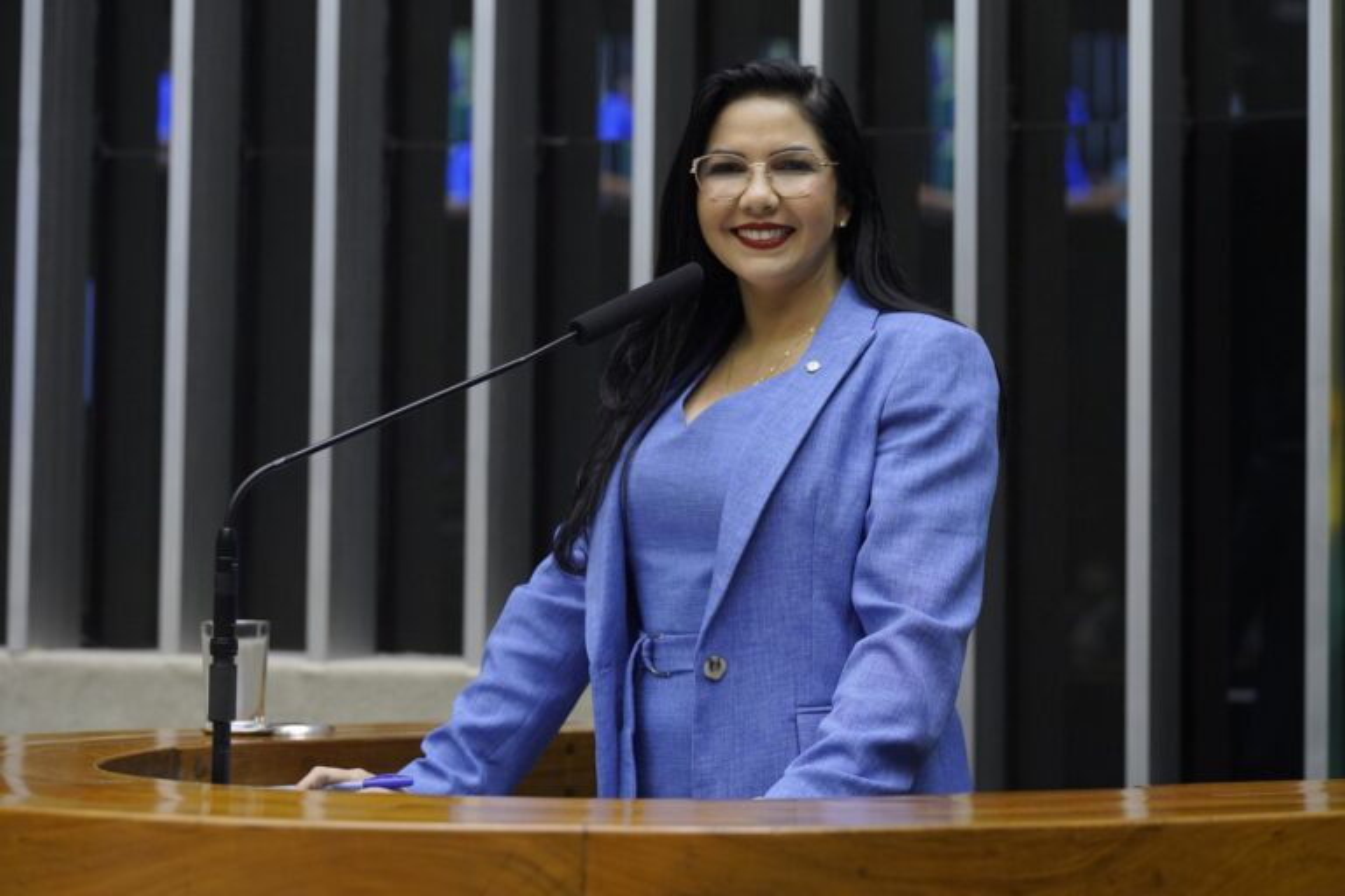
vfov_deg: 17.3
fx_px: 2951
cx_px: 672
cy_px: 448
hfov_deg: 25.7
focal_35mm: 79
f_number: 3.5
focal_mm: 79
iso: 5000
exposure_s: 1/160
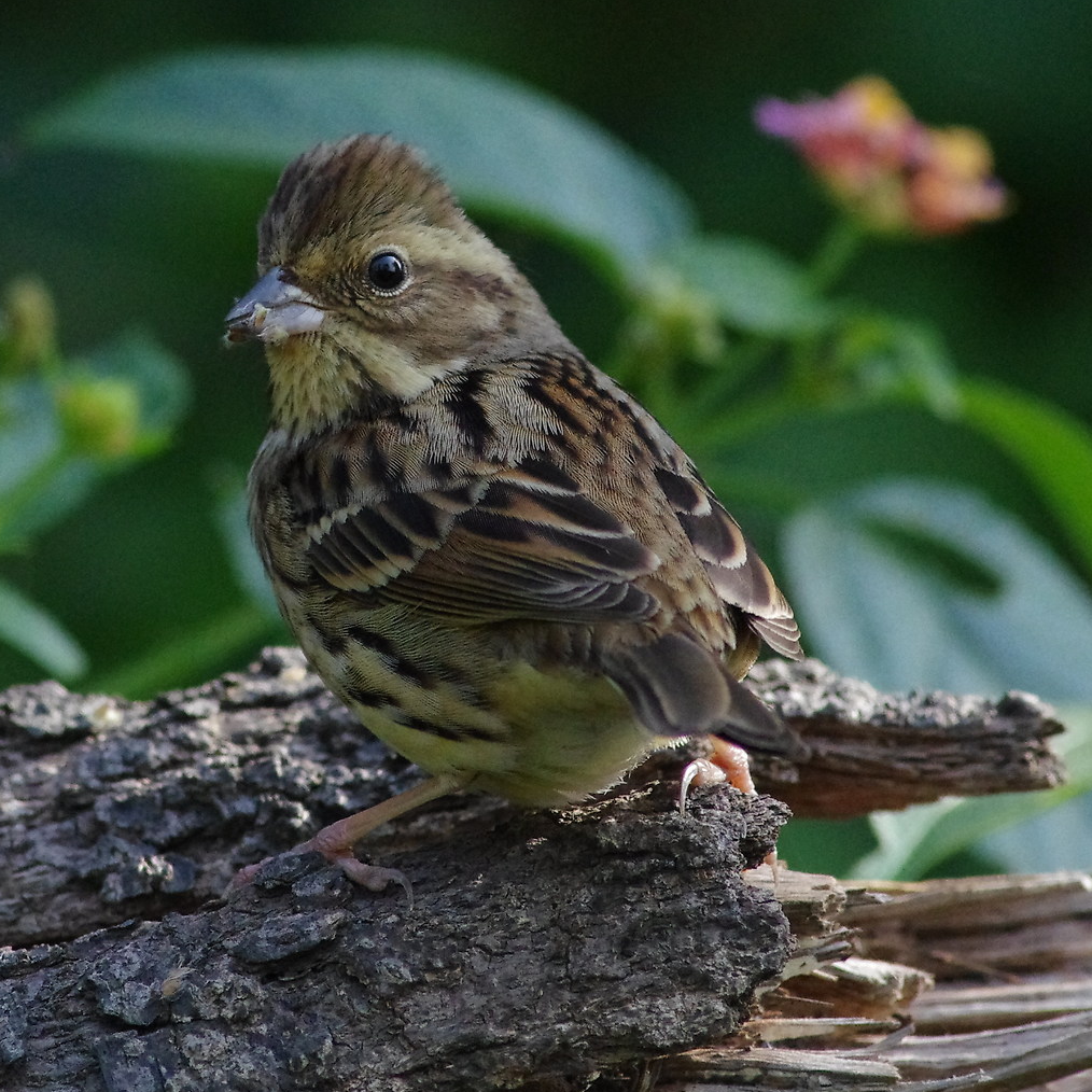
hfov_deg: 1.0
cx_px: 370
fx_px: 60317
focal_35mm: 1690
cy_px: 304
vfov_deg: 1.0
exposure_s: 1/500
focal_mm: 560
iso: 3200
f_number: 8
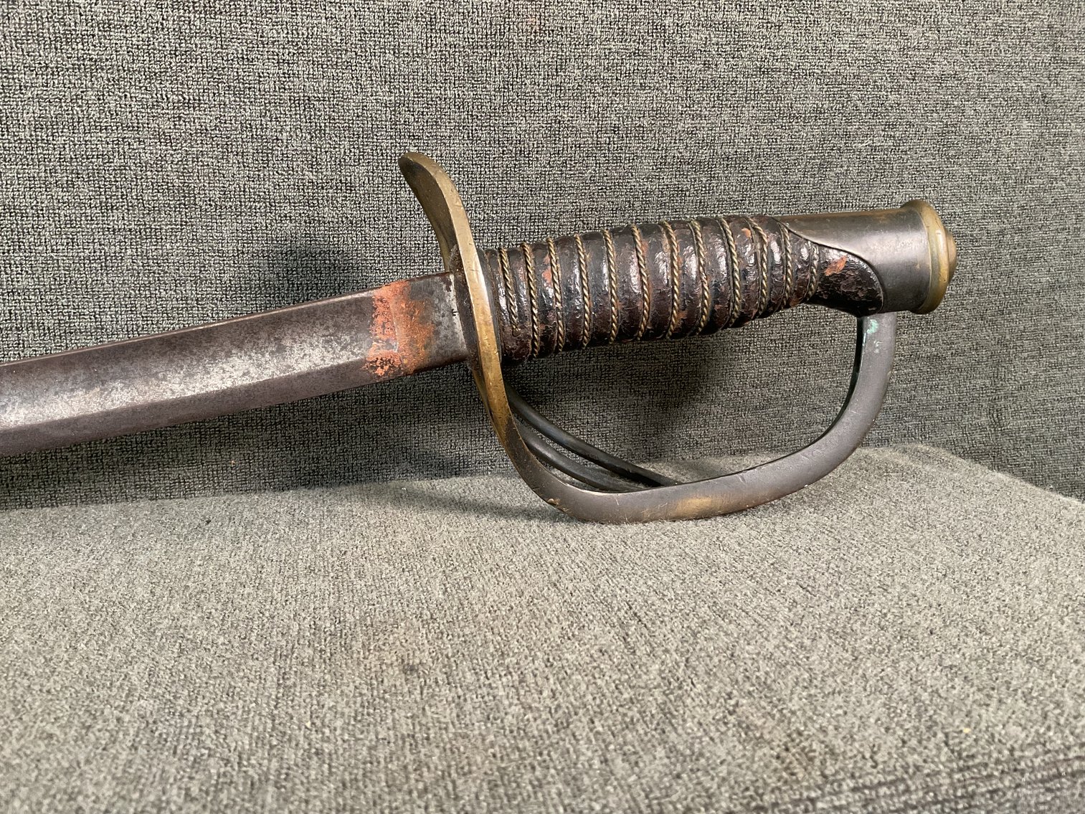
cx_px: 542
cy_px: 407
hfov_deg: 61.7
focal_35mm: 29
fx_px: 909
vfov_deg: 48.2
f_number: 1.8
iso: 160
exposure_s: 1/60
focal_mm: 3
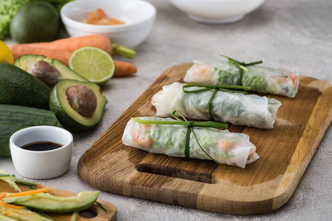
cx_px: 166
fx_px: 968
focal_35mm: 105
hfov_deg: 19.5
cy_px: 110
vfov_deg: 13.0
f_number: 9
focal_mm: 105
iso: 250
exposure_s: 1/160
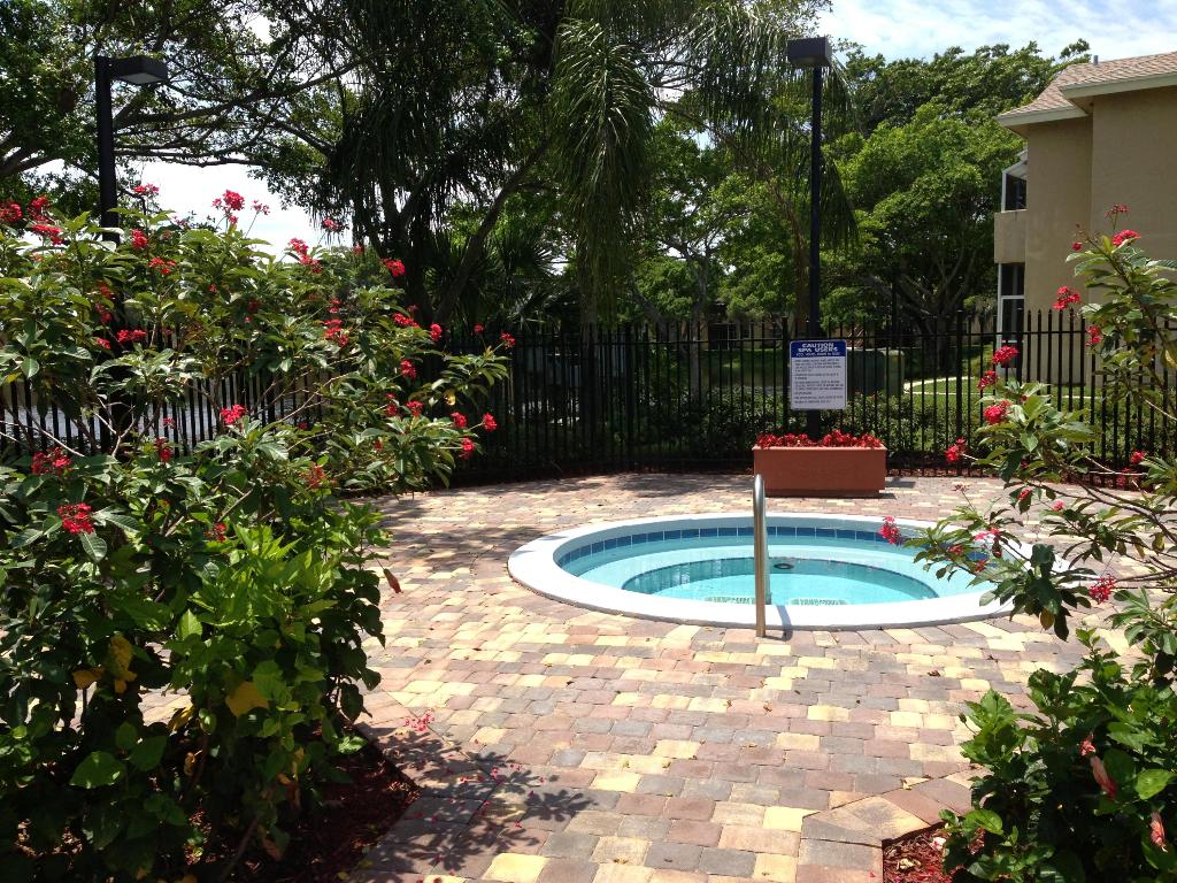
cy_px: 442
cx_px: 588
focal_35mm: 33
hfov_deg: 55.4
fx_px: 1122
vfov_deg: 42.9
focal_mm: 4.13
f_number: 2.4
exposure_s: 1/1506
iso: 64
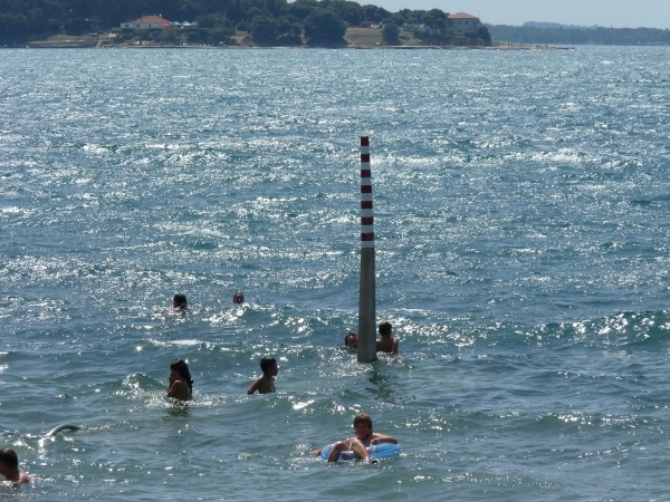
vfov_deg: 6.2
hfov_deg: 8.2
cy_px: 251
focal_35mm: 240
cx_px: 335
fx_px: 4645
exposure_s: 1/500
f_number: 7.1
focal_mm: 42.6
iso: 100
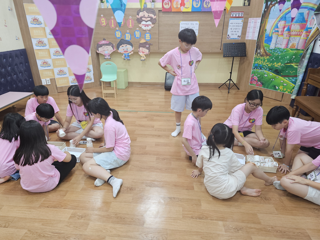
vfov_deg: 58.9
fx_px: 213
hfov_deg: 73.9
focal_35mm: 23
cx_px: 160
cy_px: 120
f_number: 1.7
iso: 250
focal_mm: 6.3
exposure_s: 1/120
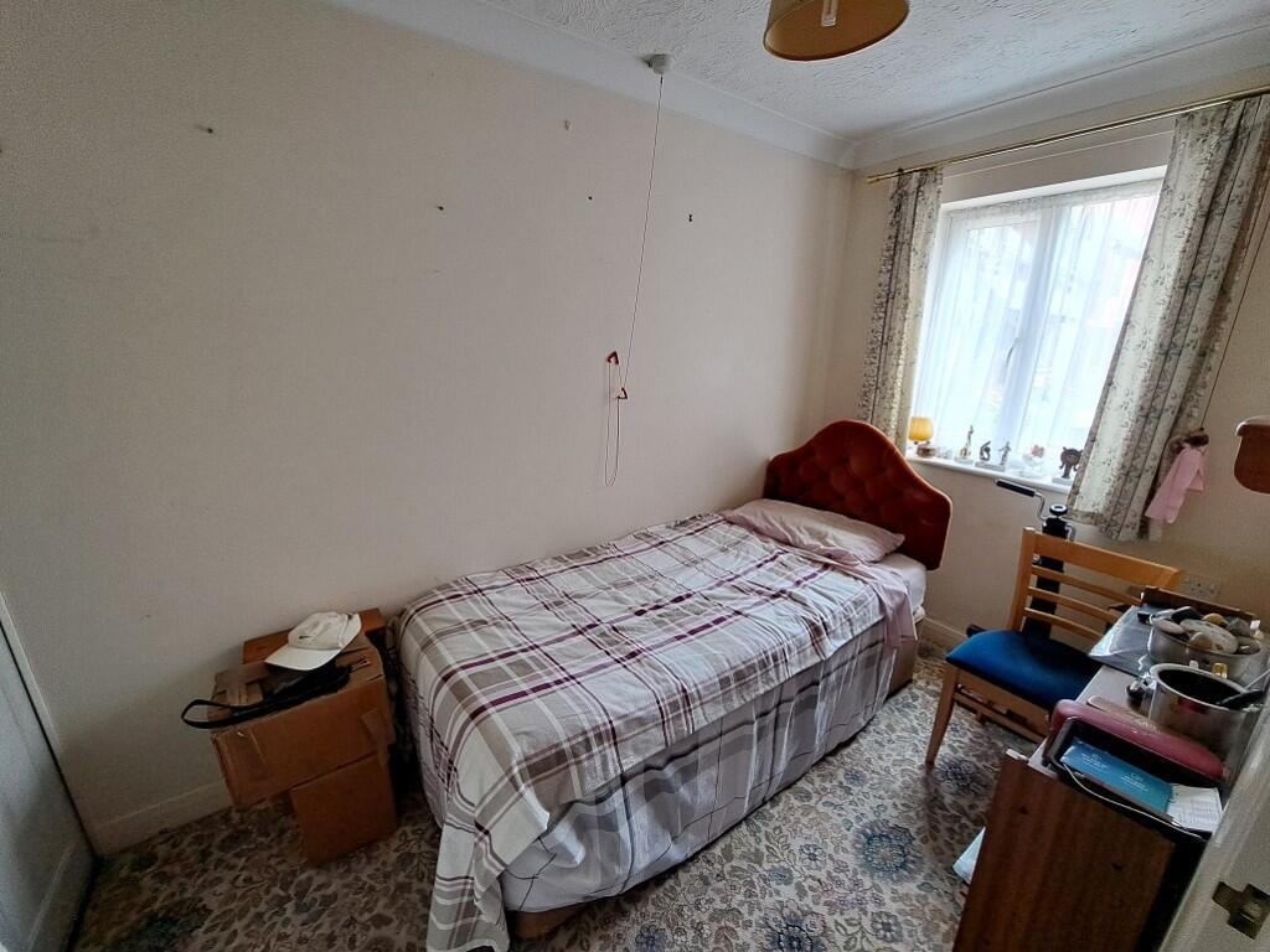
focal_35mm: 13
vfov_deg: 89.9
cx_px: 635
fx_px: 477
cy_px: 476
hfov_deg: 106.2
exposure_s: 1/50
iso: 100
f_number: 2.2
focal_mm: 1.74
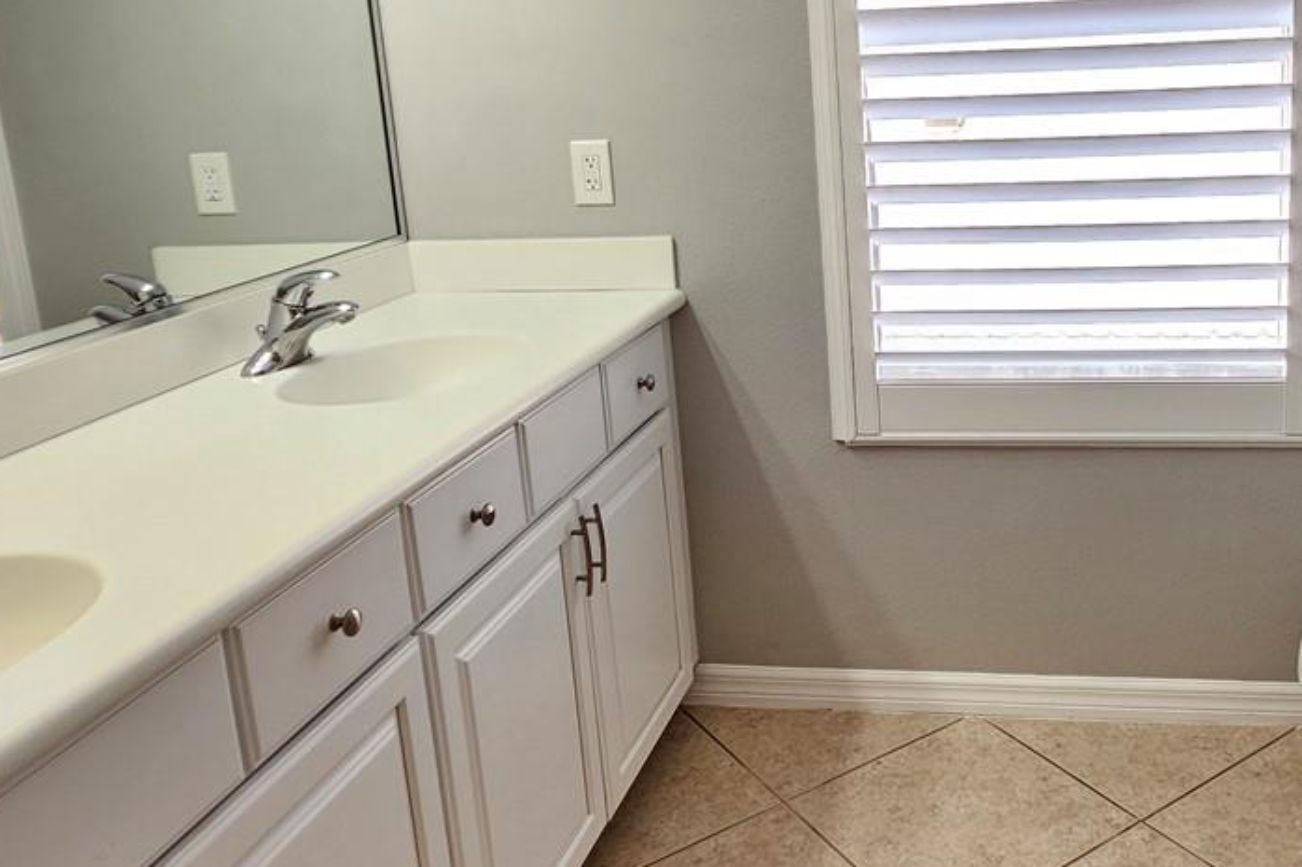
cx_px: 899
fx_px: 1121
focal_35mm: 31
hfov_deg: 58.5
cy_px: 306
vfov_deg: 41.9
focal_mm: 2.2
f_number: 2.2
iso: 125
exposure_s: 1/60
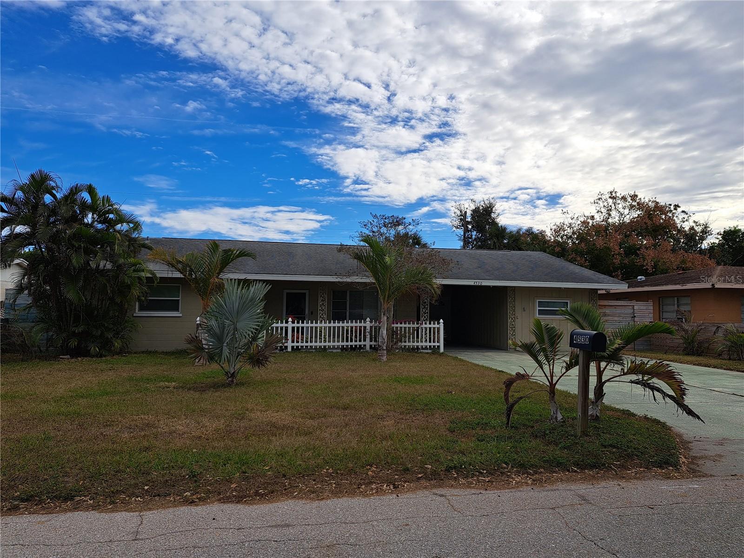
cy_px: 279
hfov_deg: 71.6
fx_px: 516
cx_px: 372
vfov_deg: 56.8
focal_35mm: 24
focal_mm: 5.23
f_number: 1.8
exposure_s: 1/1972
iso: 50
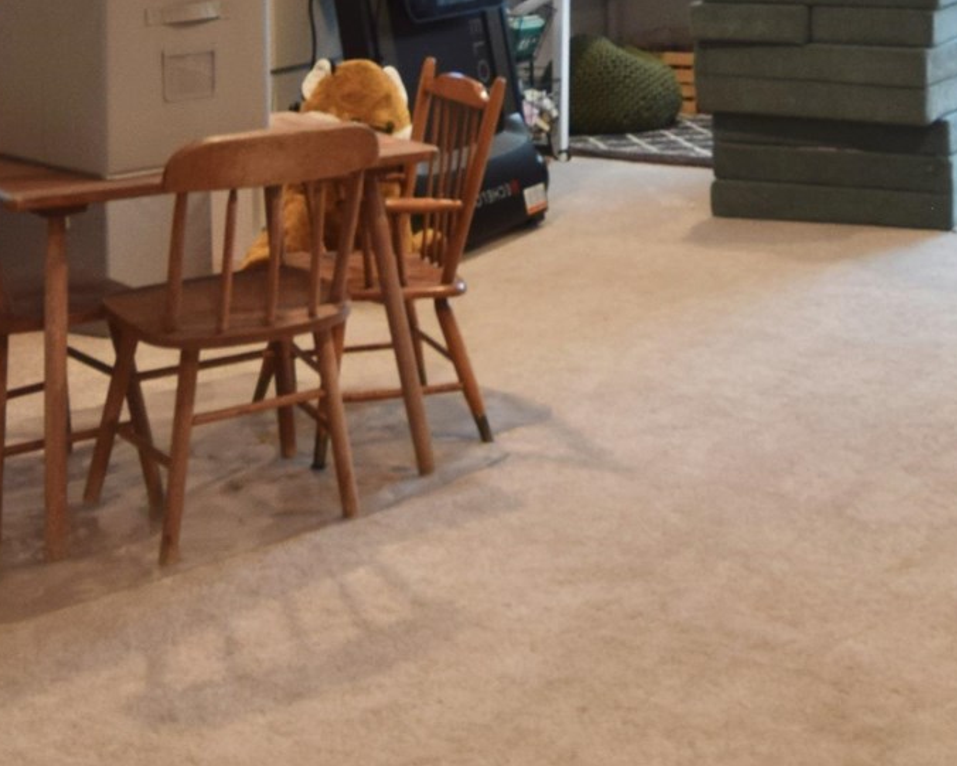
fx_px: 1813
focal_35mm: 64
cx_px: 660
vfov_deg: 22.1
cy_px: -139
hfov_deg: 29.3
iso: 200
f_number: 6.3
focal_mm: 10
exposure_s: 1/10
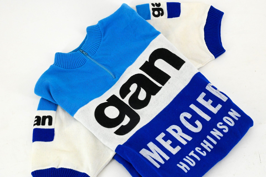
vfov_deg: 19.4
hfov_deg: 28.9
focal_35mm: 70
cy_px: 88
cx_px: 133
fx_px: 517
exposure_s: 1/400
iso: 14400
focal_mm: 70
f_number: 16
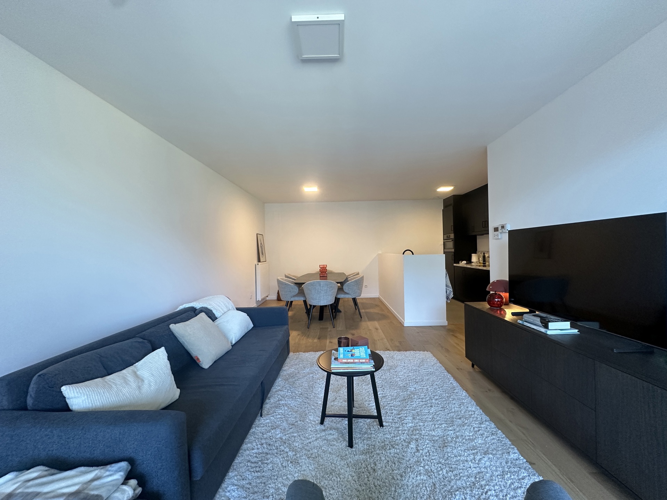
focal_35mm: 14
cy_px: 250
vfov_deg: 85.7
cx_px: 334
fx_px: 270
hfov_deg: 102.1
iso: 200
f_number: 2.2
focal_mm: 2.22
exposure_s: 1/100
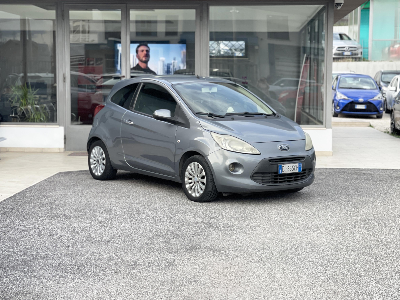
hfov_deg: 30.3
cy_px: 150
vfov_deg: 22.9
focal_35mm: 64
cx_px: 200
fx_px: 740
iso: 64
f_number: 2.2
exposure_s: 1/121
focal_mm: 7.5
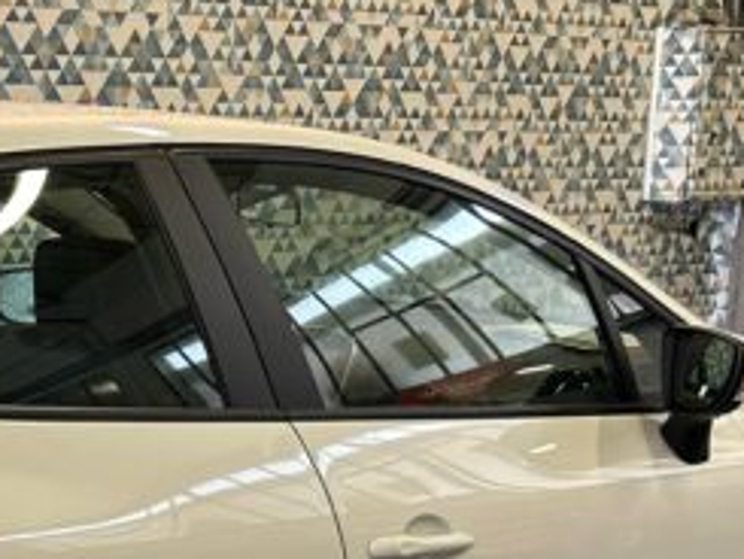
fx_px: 1828
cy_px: 504
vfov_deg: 17.1
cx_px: -85
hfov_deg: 21.7
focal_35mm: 85
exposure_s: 1/50
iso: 100
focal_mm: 5.7
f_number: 1.5
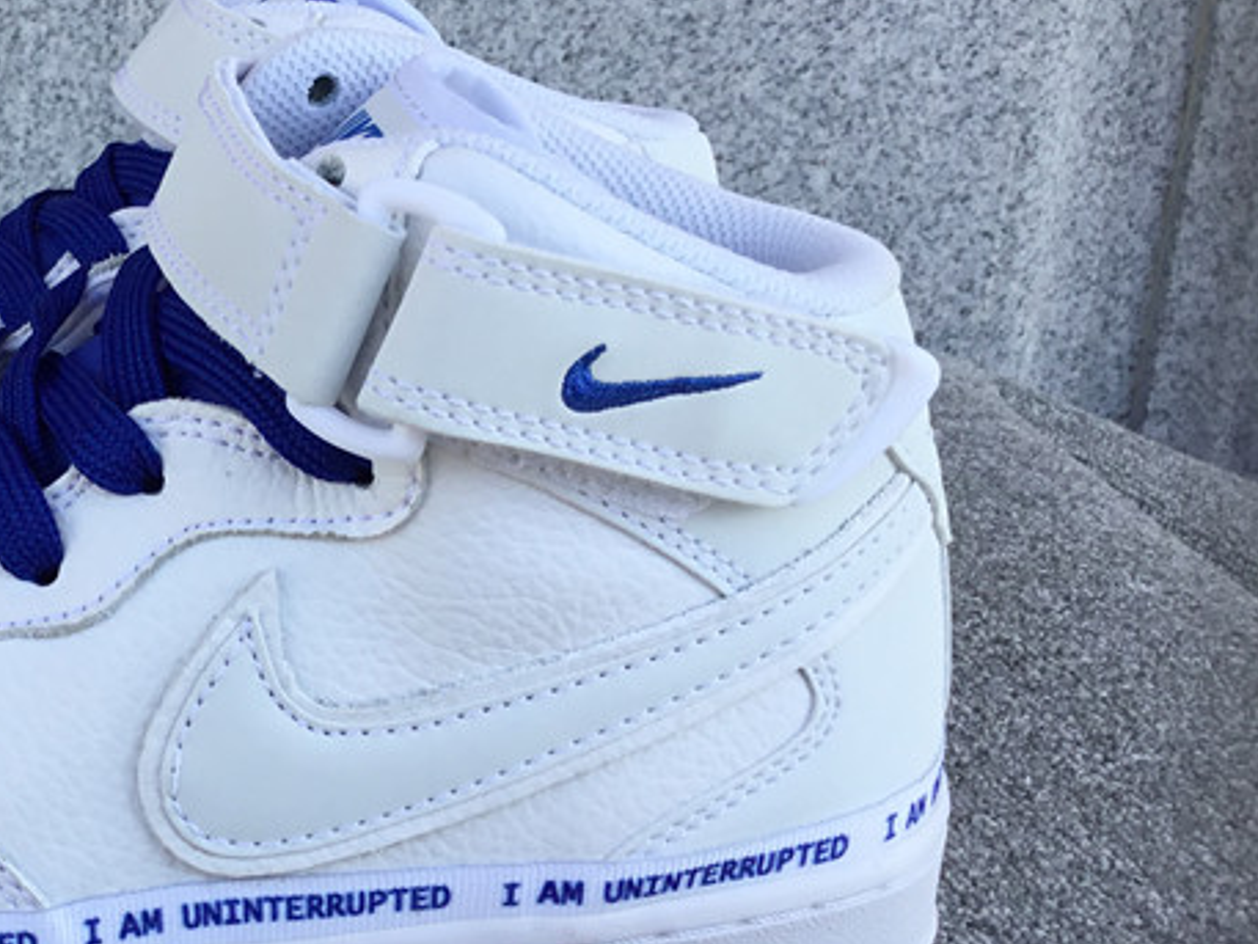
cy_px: 516
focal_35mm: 61
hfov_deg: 29.8
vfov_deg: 24.0
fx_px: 2217
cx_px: 33
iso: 25
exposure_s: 1/386
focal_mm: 3.3
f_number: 2.4
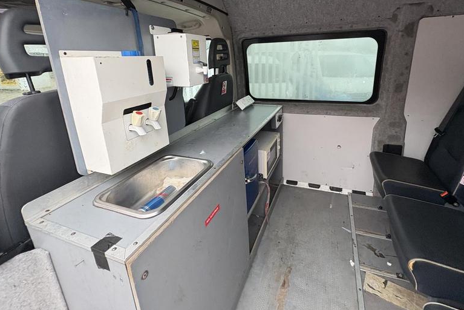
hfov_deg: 92.9
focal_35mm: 17
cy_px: 112
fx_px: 219
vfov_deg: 69.1
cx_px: 255
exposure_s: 1/89
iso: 250
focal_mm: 2.22
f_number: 2.2
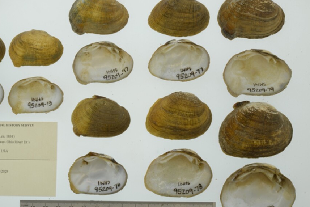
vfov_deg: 16.3
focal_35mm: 84
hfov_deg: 24.2
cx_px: 131
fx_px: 724
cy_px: 78
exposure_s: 1/10
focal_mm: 60
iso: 100
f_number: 32
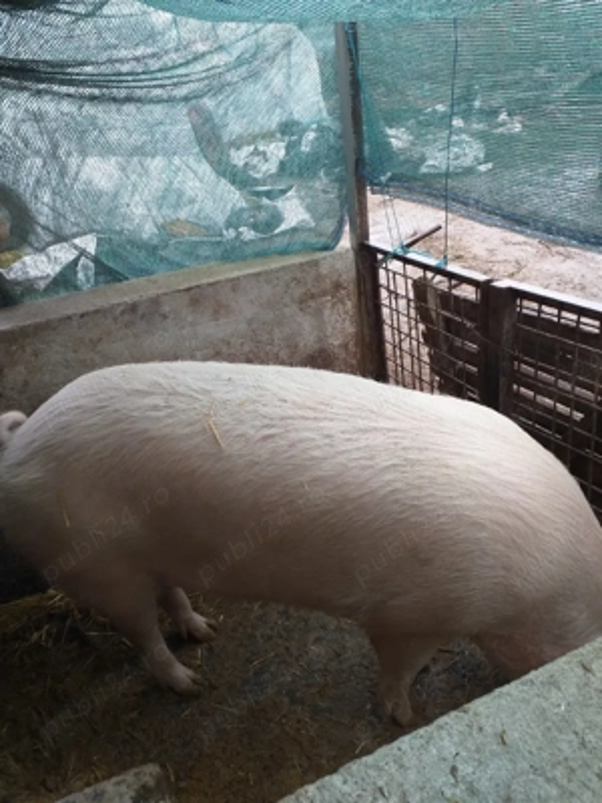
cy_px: 402
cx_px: 301
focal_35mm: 26
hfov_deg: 53.1
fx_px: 603
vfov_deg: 67.3
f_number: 1.9
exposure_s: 1/50
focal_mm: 3.6
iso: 80
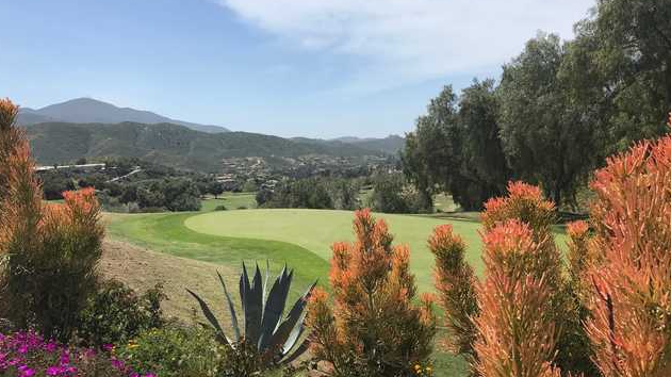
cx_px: 333
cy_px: 191
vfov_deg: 37.7
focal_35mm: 31
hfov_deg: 62.6
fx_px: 551
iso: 20
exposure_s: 1/3096
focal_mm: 3.99
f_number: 1.8
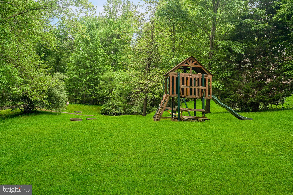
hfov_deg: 57.2
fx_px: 269
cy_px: 98
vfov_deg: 40.0
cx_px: 146
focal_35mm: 33
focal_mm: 33
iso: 100
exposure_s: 1/25
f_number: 11
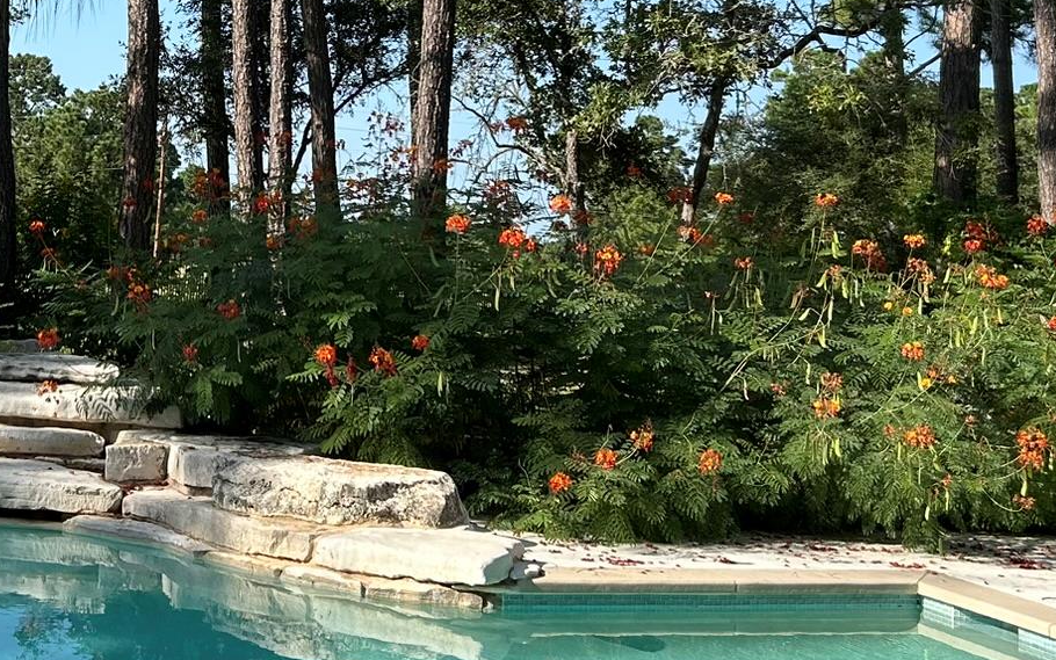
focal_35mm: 62
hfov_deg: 32.0
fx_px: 1785
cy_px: 38
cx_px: 193
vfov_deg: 20.4
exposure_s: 1/1779
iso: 50
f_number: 1.5
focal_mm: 5.7
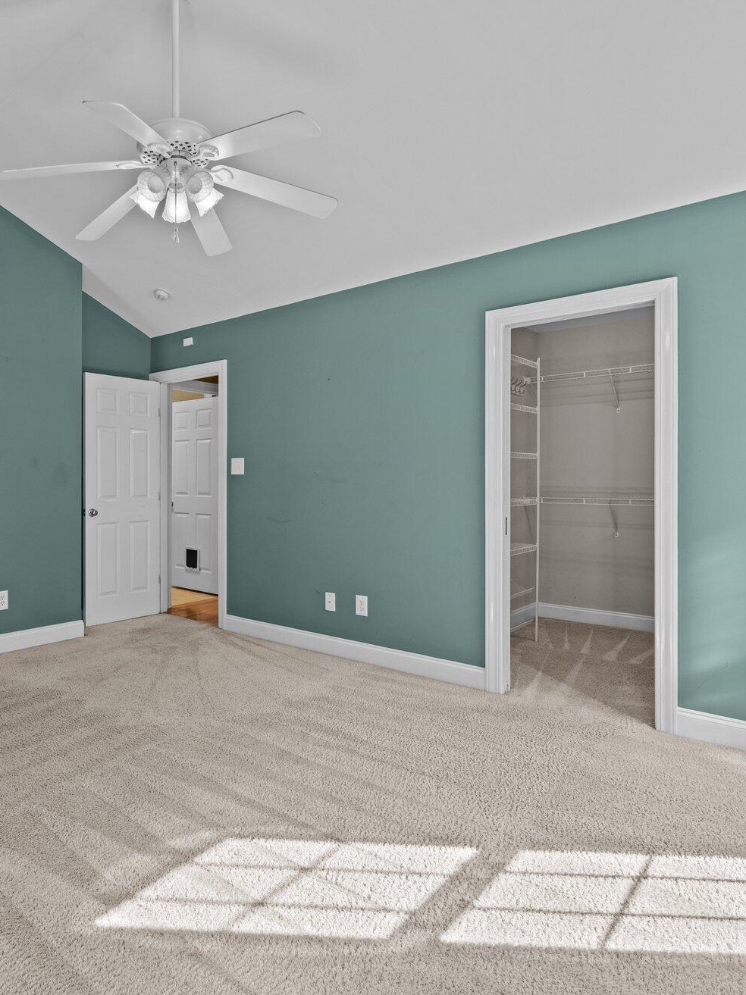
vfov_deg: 79.0
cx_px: 204
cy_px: 502
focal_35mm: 21
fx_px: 604
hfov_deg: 60.6
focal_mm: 14
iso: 400
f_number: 9
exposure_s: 1/5
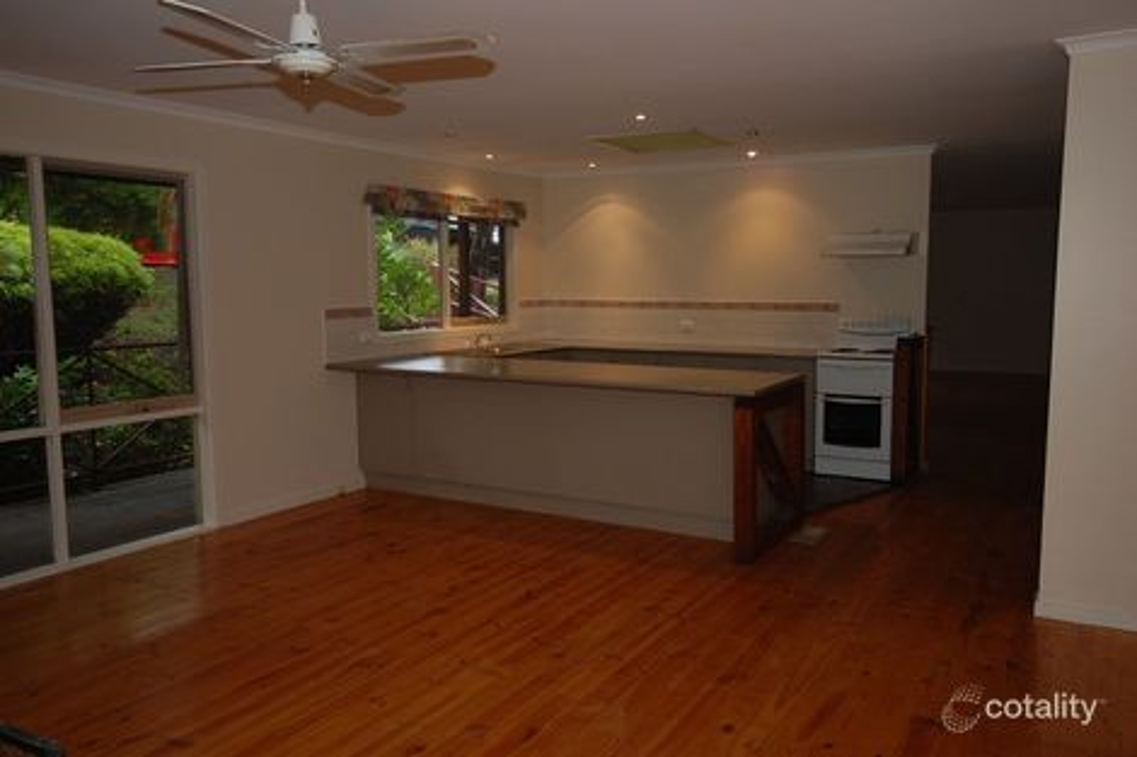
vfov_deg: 43.6
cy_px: 378
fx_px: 947
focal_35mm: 30
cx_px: 568
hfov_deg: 61.9
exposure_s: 1/60
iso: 400
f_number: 5.6
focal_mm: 20
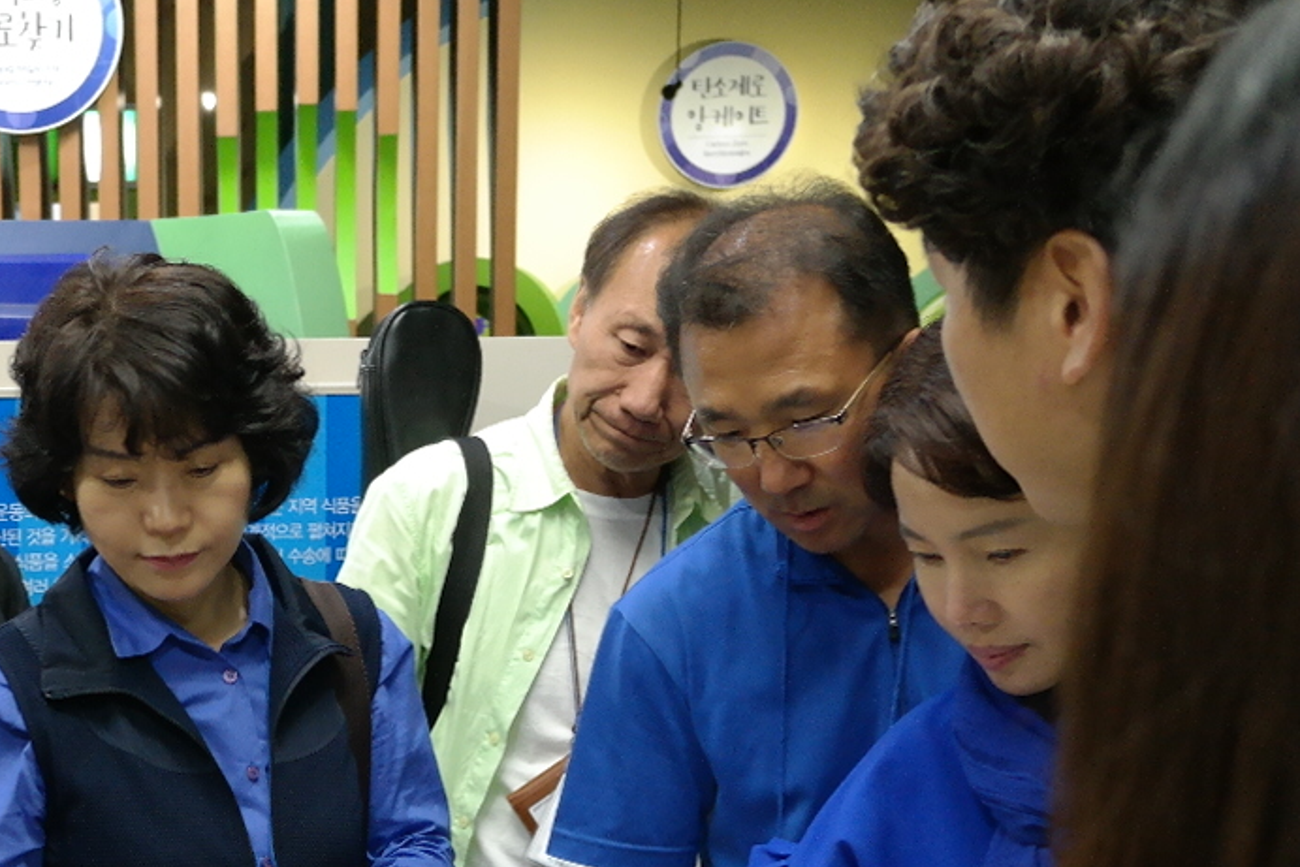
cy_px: 1017
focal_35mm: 75
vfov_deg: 17.4
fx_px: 2709
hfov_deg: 26.4
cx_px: 222
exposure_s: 1/40
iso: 800
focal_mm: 20
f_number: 3.5
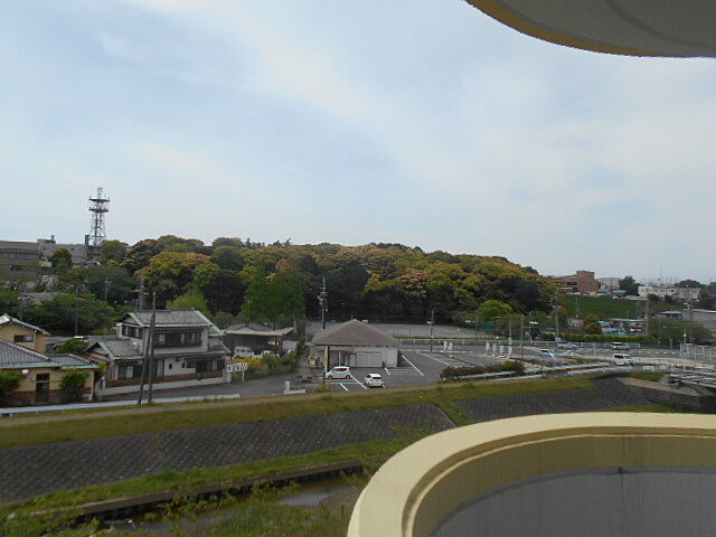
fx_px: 538
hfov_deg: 67.3
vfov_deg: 53.1
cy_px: 268
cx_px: 358
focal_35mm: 26
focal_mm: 4.6
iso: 80
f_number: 3.2
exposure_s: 1/1600
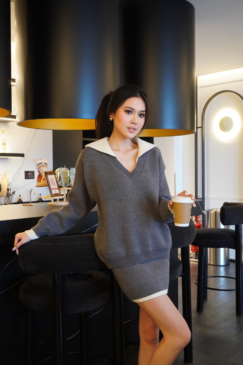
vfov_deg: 51.3
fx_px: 380
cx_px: 122
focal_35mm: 38
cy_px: 182
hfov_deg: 35.4
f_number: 5.6
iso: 640
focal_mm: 25
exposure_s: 1/15
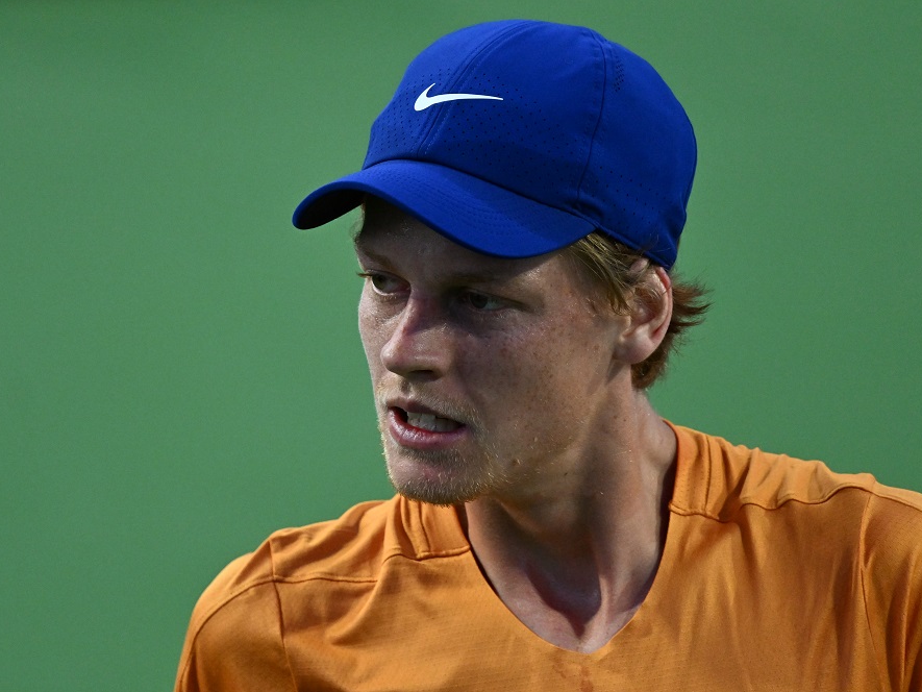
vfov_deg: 3.3
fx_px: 12147
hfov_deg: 4.3
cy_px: 346
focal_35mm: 456
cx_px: 429
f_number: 4
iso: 2000
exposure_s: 1/1600
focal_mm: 280
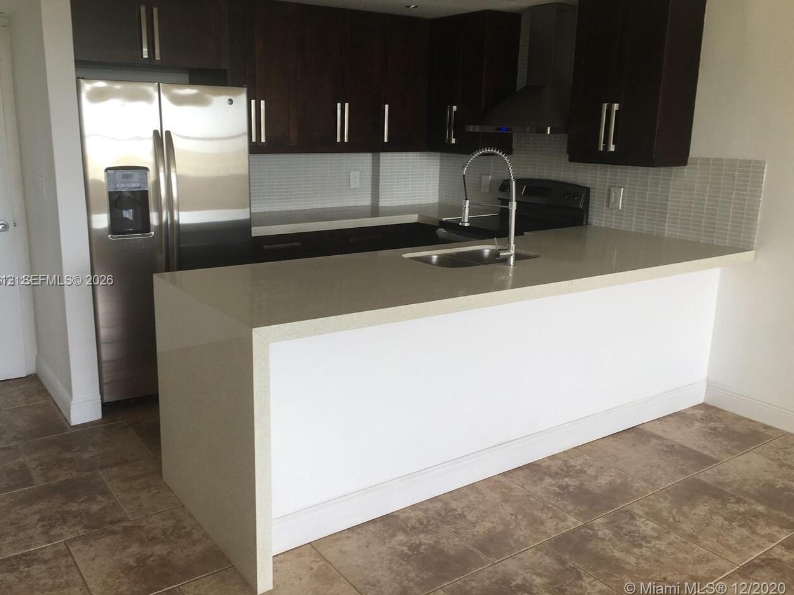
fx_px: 711
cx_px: 372
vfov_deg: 45.4
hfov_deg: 58.3
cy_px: 281
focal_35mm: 31
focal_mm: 4.15
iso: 25
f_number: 2.2
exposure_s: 1/60
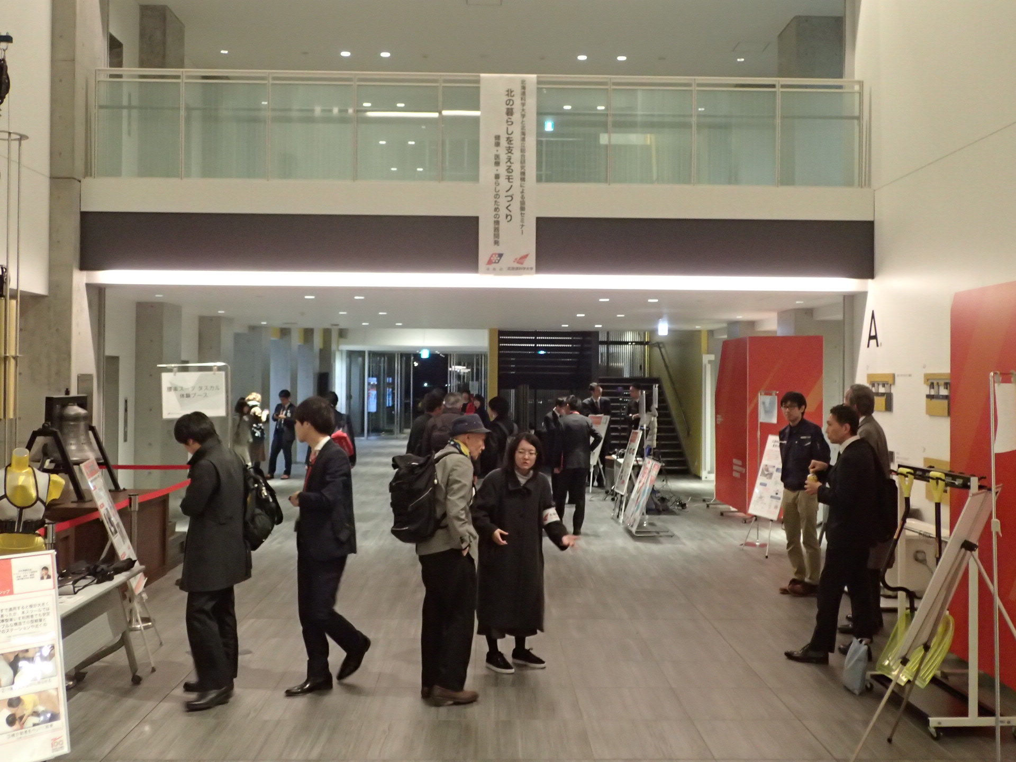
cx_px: 508
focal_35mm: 35
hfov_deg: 52.6
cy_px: 381
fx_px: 1027
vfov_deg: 40.7
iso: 800
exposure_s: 1/30
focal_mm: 6.42
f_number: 2.6
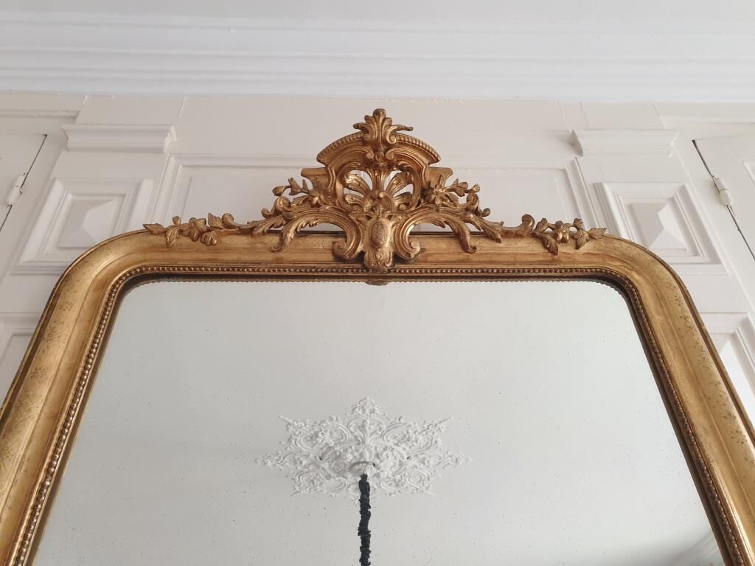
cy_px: 283
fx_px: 567
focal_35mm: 26
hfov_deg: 67.3
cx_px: 378
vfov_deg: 53.1
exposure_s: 1/34
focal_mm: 4.3
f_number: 2.4
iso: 250
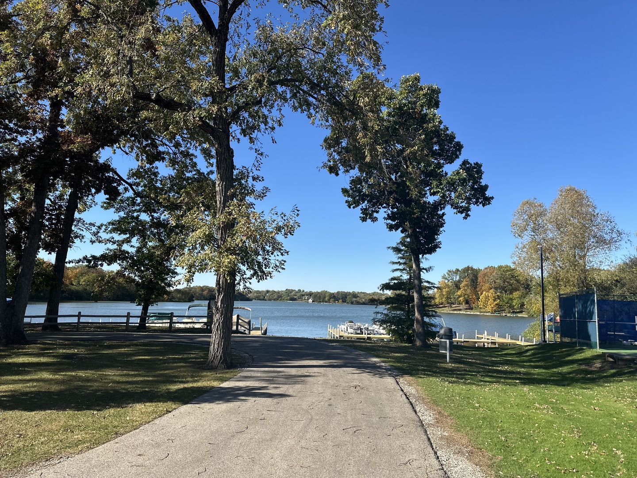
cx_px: 318
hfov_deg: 71.6
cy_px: 239
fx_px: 442
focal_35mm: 24
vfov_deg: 56.8
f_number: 1.78
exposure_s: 1/2967
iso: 80
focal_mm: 6.86
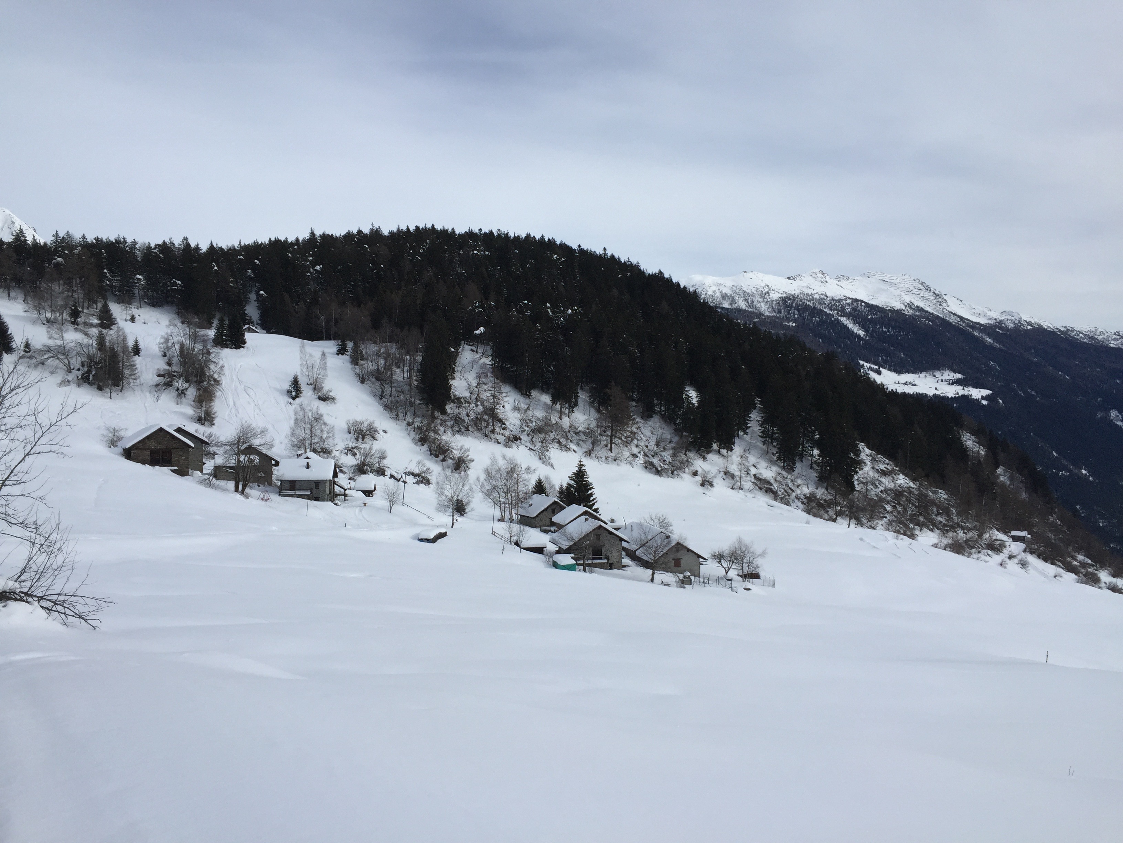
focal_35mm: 29
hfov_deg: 61.7
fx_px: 941
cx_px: 562
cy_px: 422
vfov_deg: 48.2
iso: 32
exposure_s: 1/3968
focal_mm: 4.15
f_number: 2.2
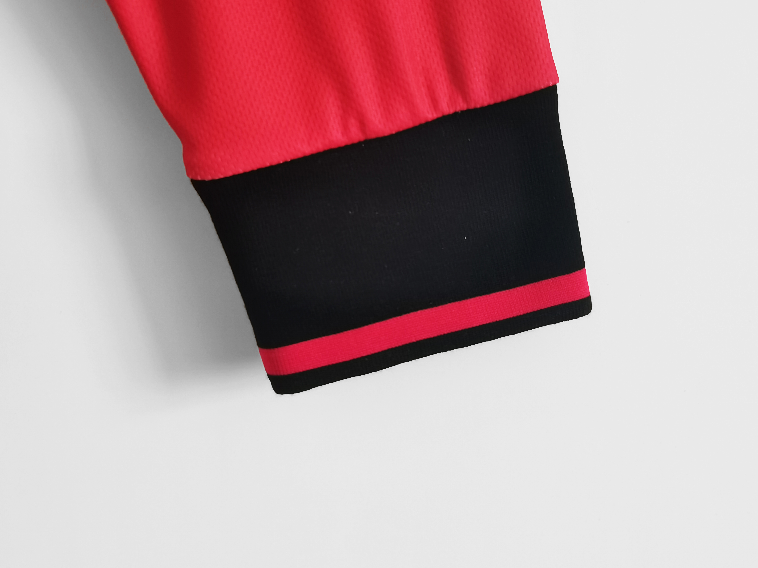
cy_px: 284
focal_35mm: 51
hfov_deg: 37.5
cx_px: 379
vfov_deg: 28.6
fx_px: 1117
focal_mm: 5.58
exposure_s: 1/33.3
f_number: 1.8
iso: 400
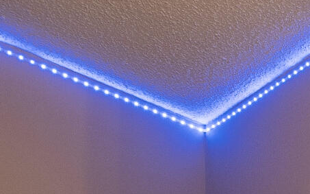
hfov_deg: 16.3
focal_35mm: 108
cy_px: 678
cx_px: 550
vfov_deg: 8.7
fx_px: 912
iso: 1600
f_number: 9
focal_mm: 16
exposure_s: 1/15
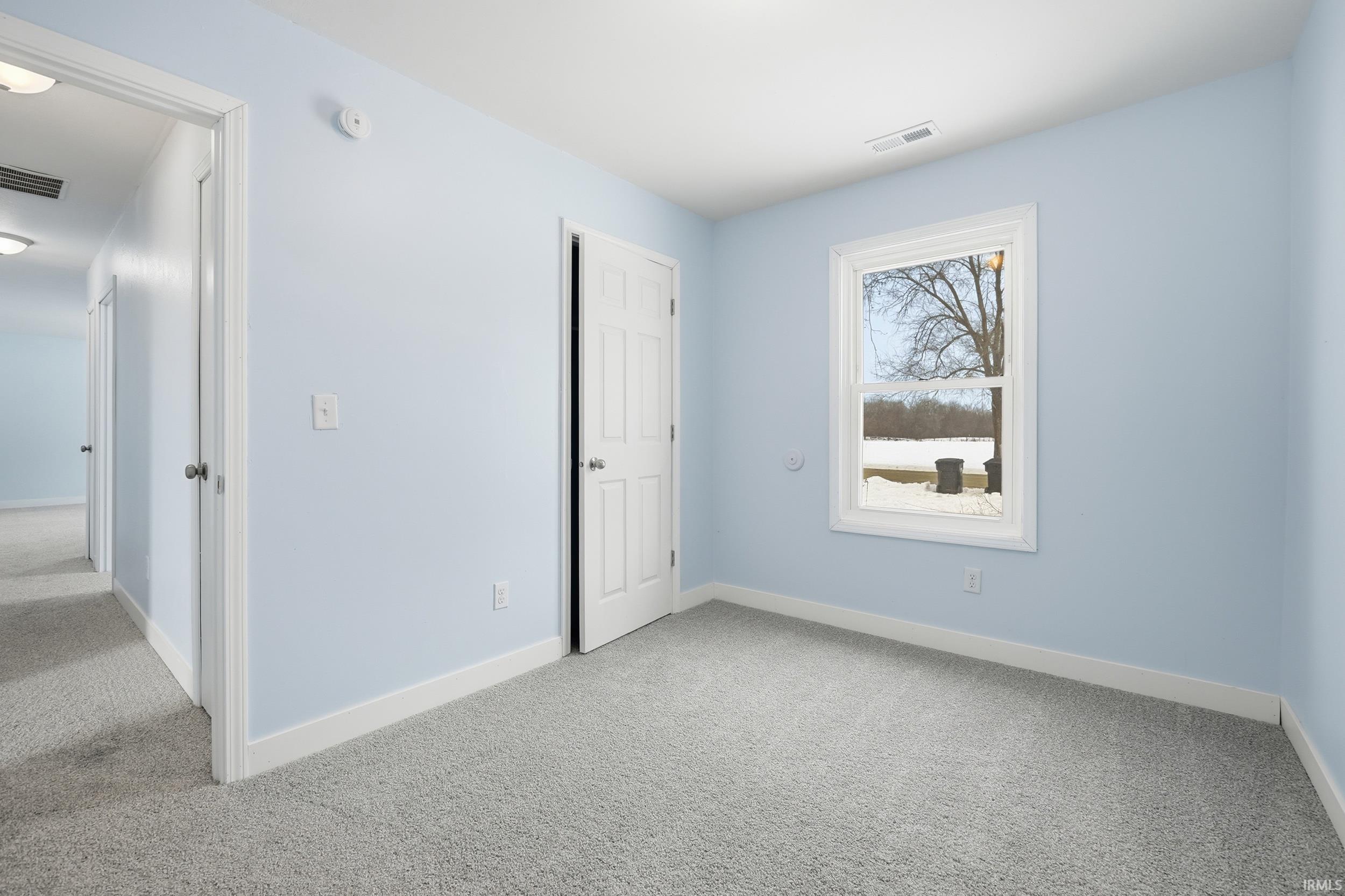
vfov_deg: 77.3
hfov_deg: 100.4
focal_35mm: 15
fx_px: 560
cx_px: 672
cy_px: 448
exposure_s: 1/800
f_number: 4
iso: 100
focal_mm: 10
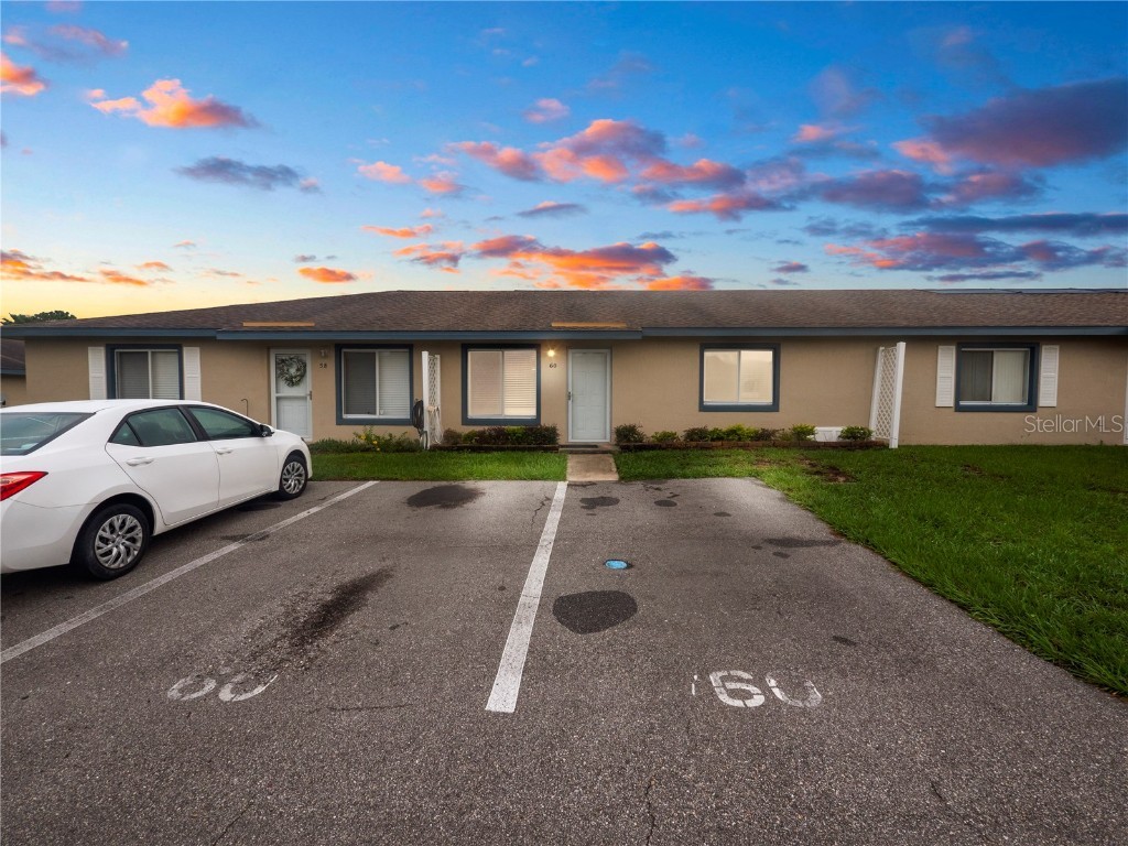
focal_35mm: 14
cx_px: 564
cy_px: 423
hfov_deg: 102.1
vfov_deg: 85.7
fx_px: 456
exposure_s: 1/125
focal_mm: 7
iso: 250
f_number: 10
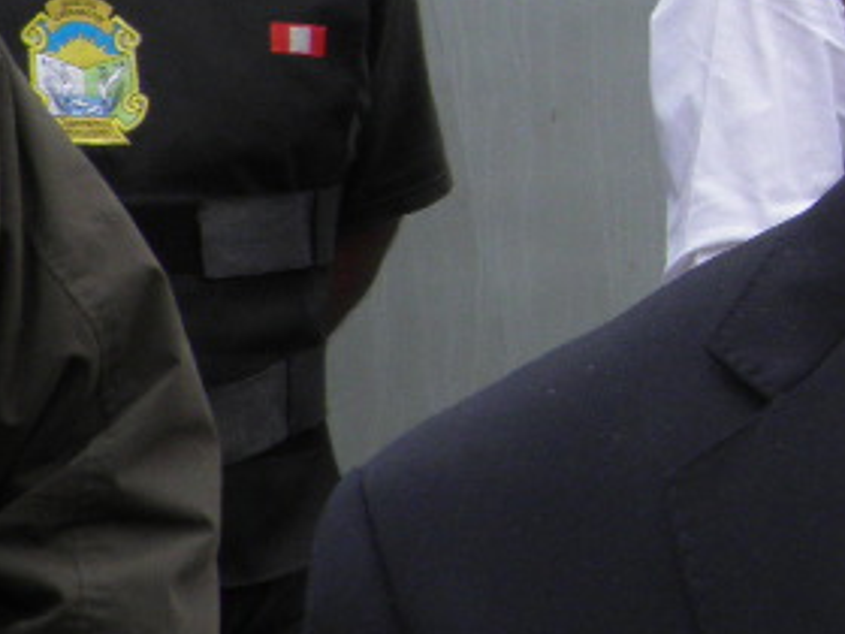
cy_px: -42
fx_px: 3125
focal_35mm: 128
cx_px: 1424
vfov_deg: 11.4
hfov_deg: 14.0
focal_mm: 4.9
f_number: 5.7
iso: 50
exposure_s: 1/160
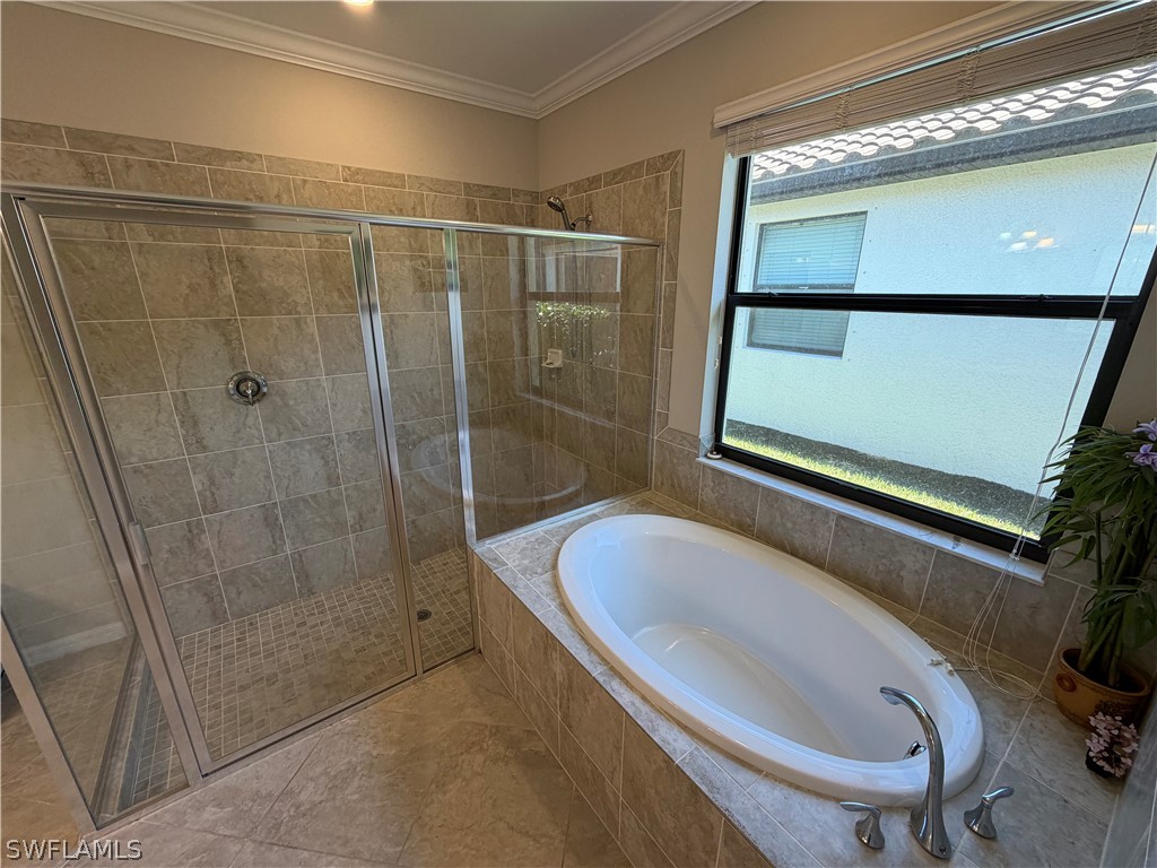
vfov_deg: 85.7
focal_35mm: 14
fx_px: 468
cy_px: 434
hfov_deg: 102.1
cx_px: 578
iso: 125
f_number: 2.2
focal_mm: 2.22
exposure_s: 1/120
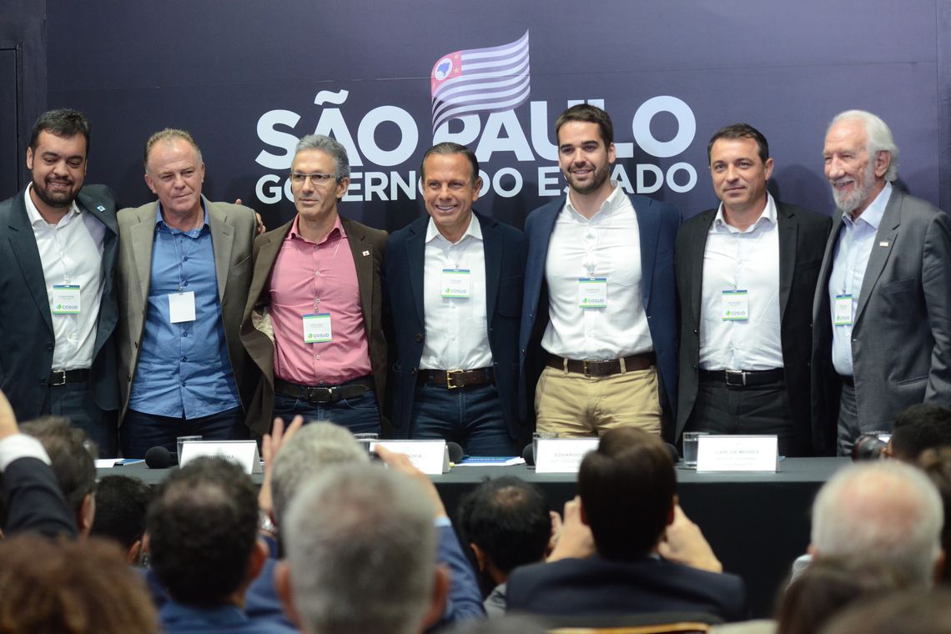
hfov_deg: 19.5
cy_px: 317
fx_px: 2774
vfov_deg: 13.0
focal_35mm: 105
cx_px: 476
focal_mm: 70
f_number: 3.2
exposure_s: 1/125
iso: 1600
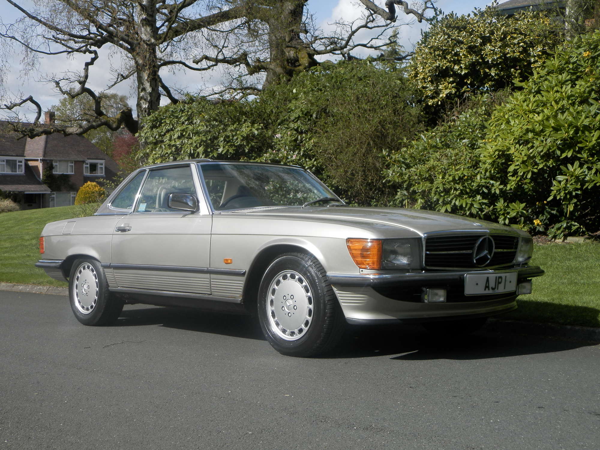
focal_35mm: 46
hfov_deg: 41.2
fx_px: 797
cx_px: 300
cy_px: 225
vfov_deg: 31.5
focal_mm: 8.2
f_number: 3.6
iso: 80
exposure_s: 1/1000
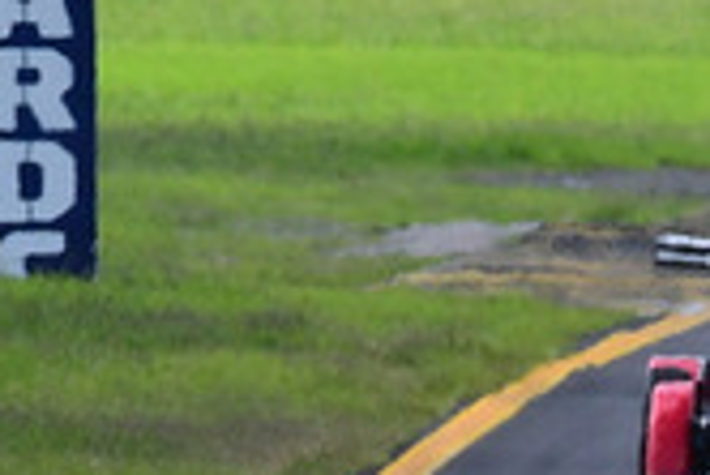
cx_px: 885
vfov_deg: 0.5
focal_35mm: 2964
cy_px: 509
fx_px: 58506
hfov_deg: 0.7
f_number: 13
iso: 800
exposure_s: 1/640
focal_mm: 410
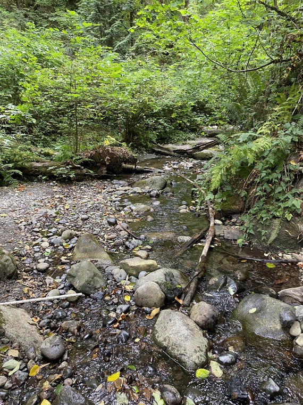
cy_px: 202
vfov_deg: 67.3
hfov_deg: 53.1
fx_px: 303
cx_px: 152
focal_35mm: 26
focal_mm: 4.25
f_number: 1.8
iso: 200
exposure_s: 1/60
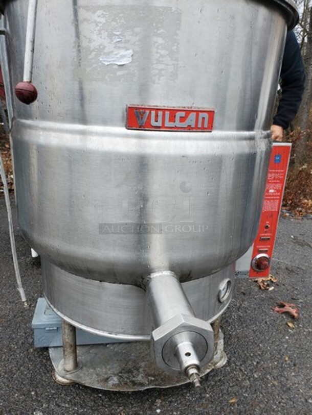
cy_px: 208
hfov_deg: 53.1
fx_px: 312
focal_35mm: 26
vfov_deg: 67.3
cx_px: 156
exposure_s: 1/148
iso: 50
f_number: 2.4
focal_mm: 4.3
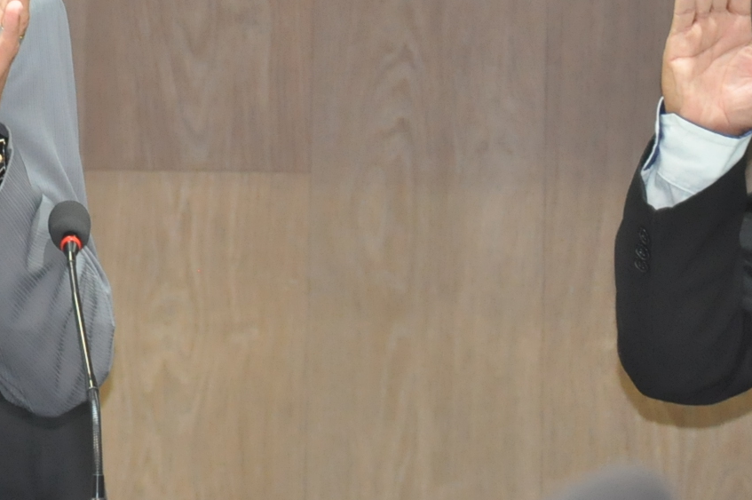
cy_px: -15
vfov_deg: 3.7
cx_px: -186
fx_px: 7763
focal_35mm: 372
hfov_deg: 5.5
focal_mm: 98
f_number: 5.6
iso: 2000
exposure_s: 1/60
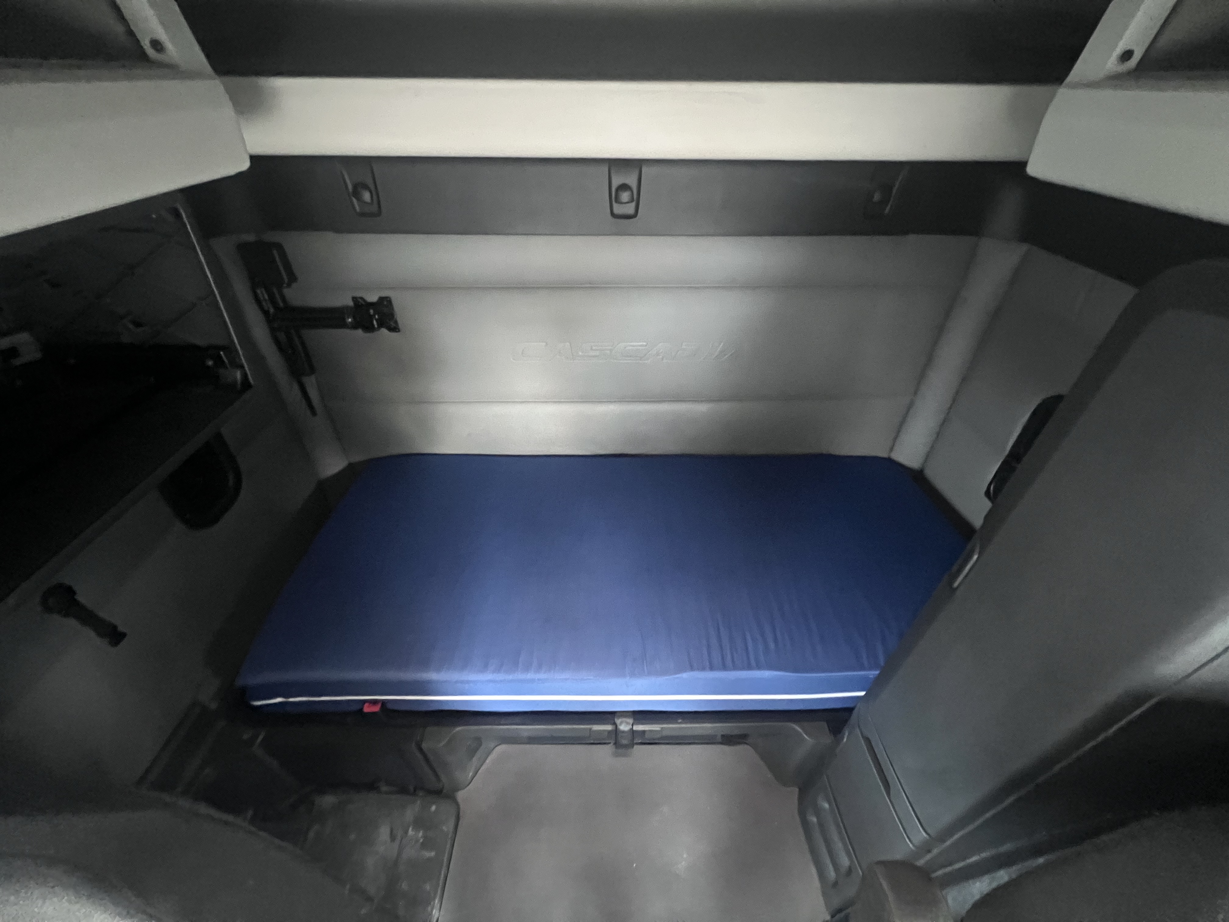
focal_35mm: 13
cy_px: 461
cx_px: 614
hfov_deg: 106.2
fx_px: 462
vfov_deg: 89.9
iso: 1000
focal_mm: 1.57
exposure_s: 1/33
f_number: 1.8
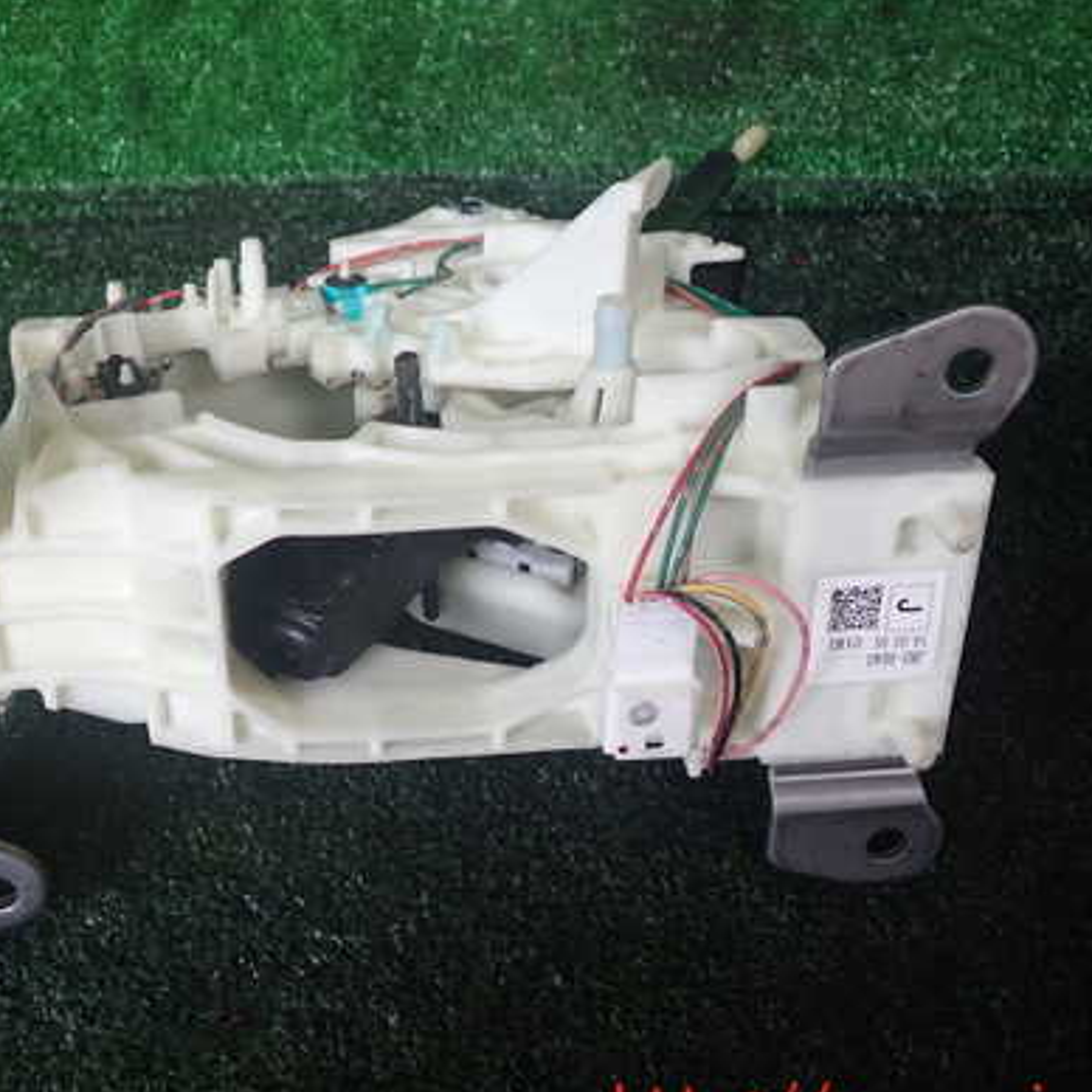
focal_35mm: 41
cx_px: 405
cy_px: 515
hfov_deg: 40.6
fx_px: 1463
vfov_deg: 40.9
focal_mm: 5.4
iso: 100
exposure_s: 1/100
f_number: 2.3
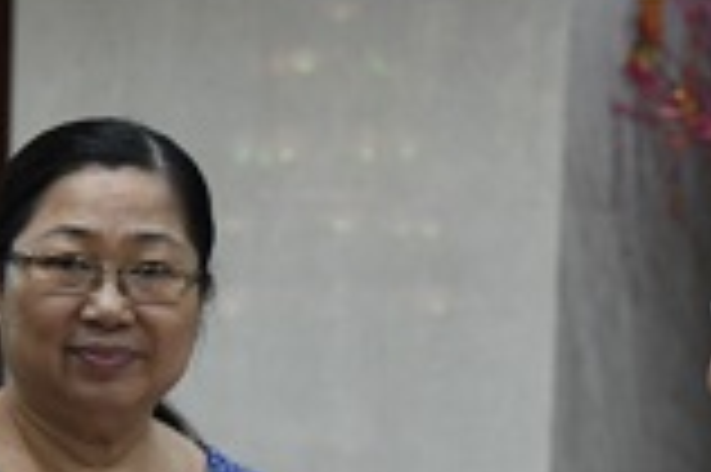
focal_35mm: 158
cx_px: 288
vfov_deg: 8.6
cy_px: 537
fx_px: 3117
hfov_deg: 13.0
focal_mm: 50
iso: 5000
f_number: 4
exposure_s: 1/80
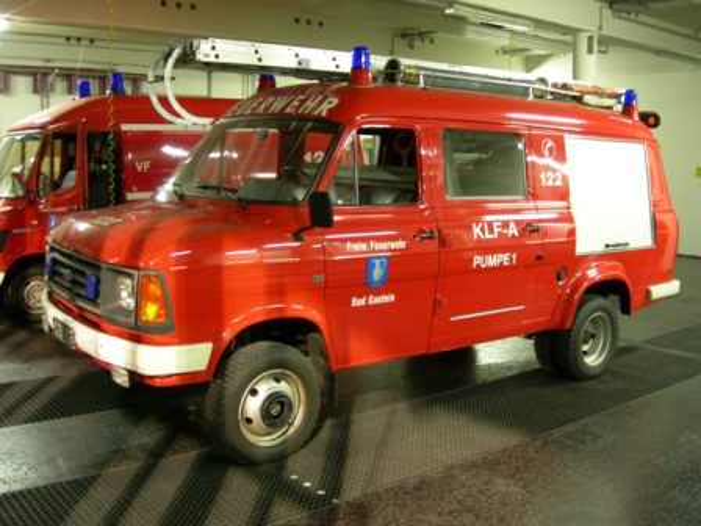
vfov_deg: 37.7
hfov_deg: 49.0
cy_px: 263
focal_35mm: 38
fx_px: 770
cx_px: 350
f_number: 2.8
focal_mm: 7.8
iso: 200
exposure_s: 1/2.5
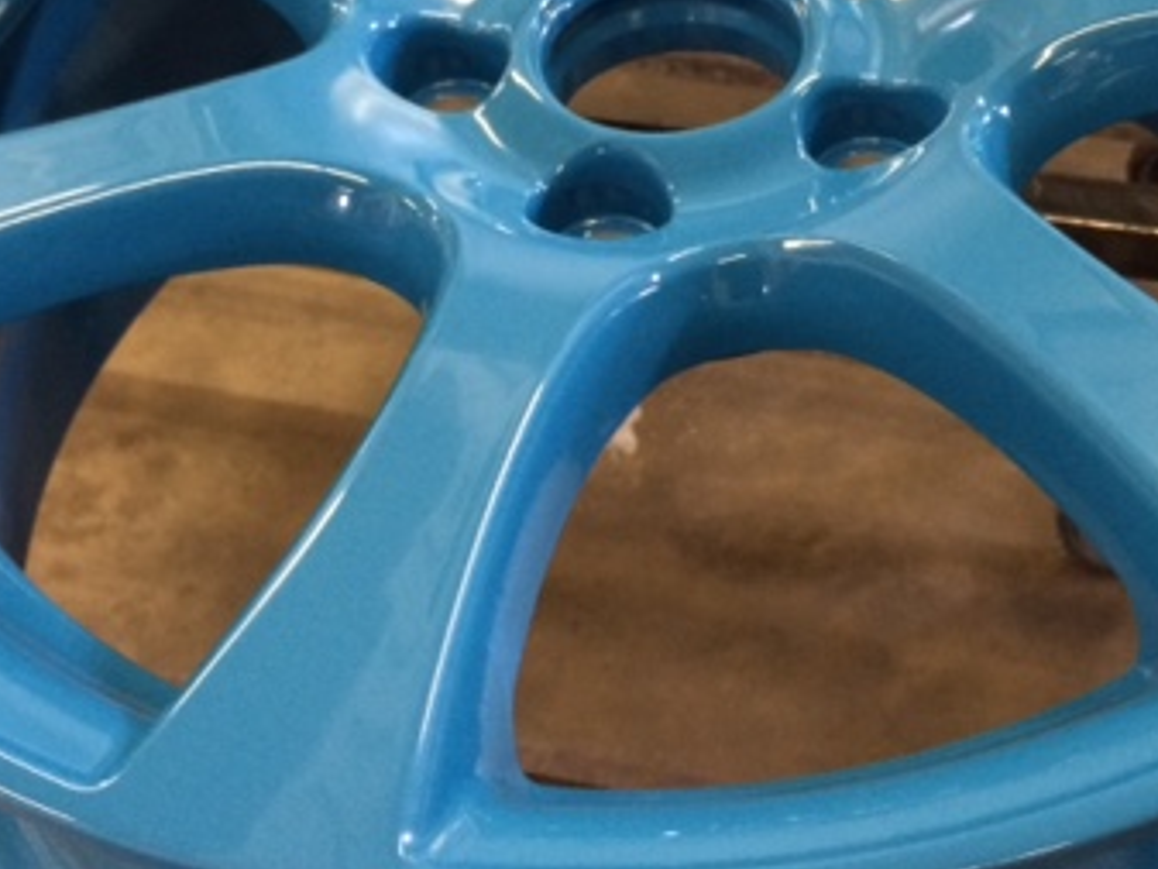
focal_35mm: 55
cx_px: 687
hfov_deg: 34.8
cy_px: 268
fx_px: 1841
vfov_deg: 26.4
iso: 320
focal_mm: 4.15
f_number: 2.2
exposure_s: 1/30
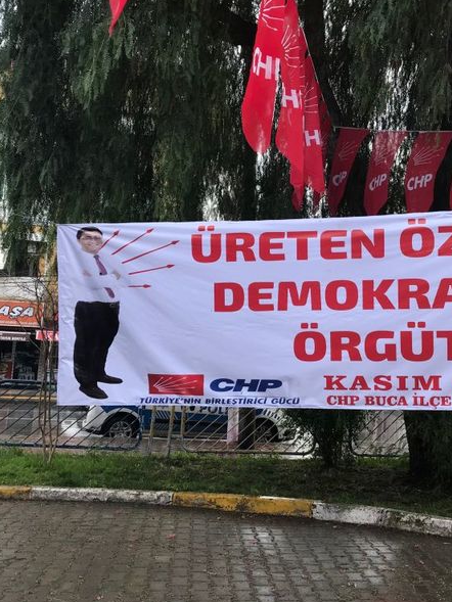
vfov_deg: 49.0
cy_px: 302
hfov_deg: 36.8
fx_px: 661
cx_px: 338
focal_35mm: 38
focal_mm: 3.99
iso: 32
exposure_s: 1/100
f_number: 1.8
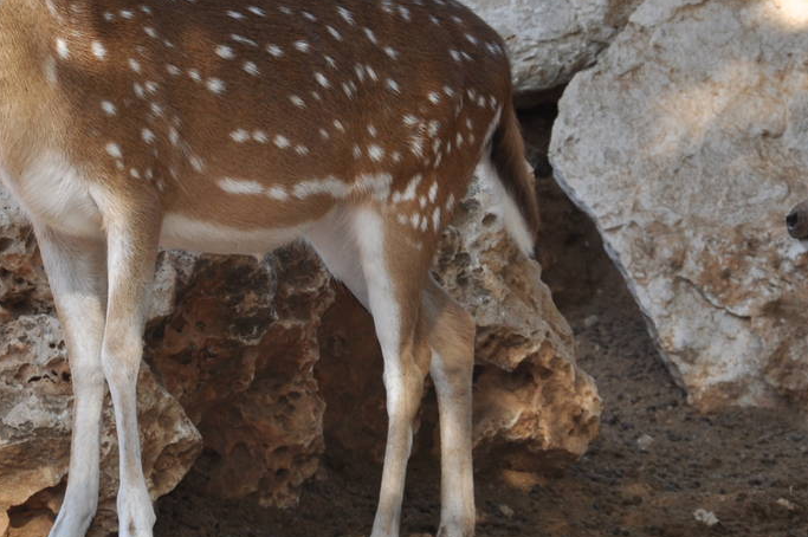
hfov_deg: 5.6
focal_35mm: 369
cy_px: 56
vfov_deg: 3.7
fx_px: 8278
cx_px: 315
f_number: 7.1
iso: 200
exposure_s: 1/200
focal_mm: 105
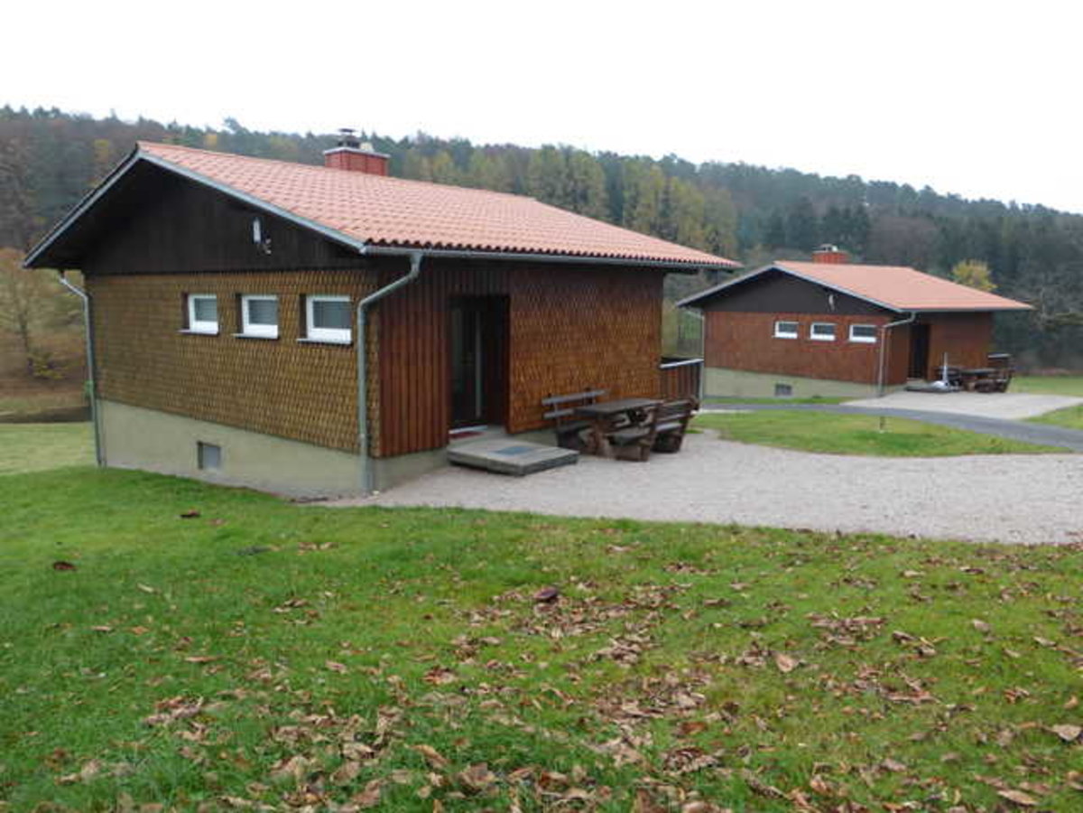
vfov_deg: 54.9
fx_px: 782
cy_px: 406
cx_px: 542
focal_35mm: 25
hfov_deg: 69.4
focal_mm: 4.3
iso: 100
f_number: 3.3
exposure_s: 1/60
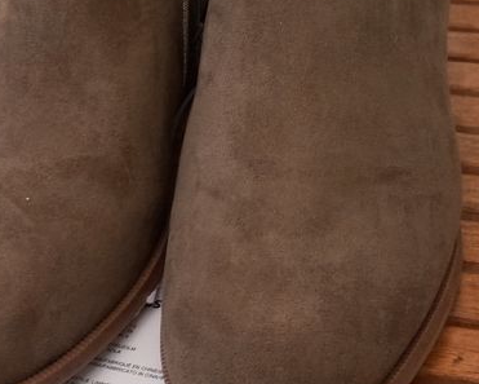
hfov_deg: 26.8
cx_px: 241
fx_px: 1007
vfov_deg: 21.2
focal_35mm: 71
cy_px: 48
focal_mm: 4
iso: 320
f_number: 1.8
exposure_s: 1/25
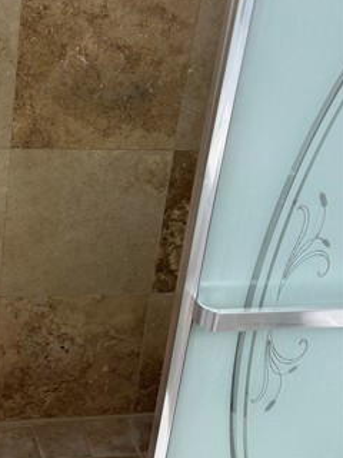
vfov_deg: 39.2
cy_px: 152
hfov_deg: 28.5
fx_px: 634
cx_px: 6
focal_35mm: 48
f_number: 1.78
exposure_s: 1/60
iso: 125
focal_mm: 6.76
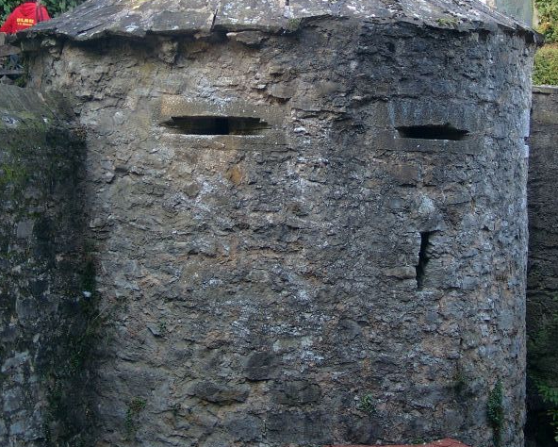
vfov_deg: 16.8
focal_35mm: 91
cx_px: 278
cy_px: 94
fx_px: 1503
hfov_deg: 21.0
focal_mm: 14.22
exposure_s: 1/55.2
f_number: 2
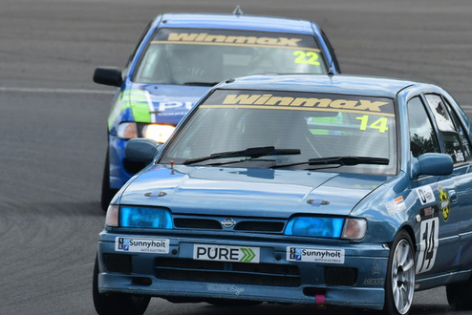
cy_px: 189
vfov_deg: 1.1
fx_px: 15939
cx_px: 322
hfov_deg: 1.7
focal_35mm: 1215
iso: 500
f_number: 10
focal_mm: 500
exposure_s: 1/640
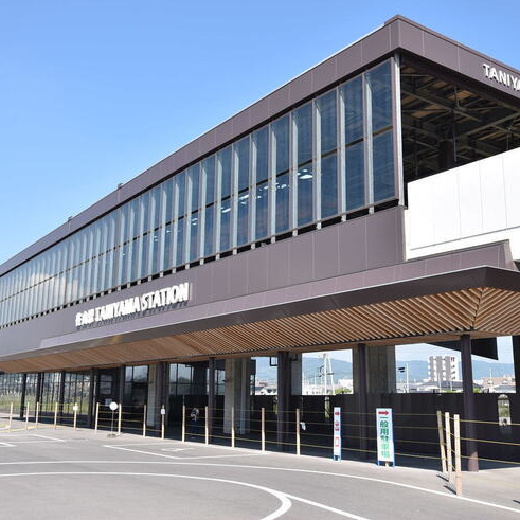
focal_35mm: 39
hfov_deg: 42.8
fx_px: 663
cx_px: 257
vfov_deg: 42.8
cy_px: 255
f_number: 5.6
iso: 100
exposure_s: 1/200
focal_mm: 20
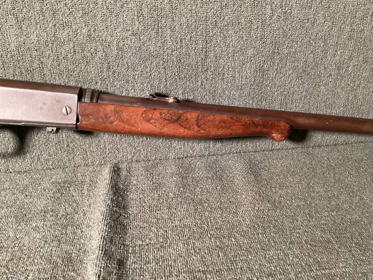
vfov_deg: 45.4
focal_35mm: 31
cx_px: 186
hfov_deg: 58.3
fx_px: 334
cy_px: 140
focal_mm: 3.3
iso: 400
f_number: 2.4
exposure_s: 1/40
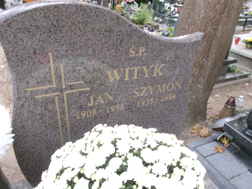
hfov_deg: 63.4
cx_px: 126
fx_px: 204
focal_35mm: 28
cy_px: 94
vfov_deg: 49.7
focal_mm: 5.1
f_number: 3.9
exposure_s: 1/34
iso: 151
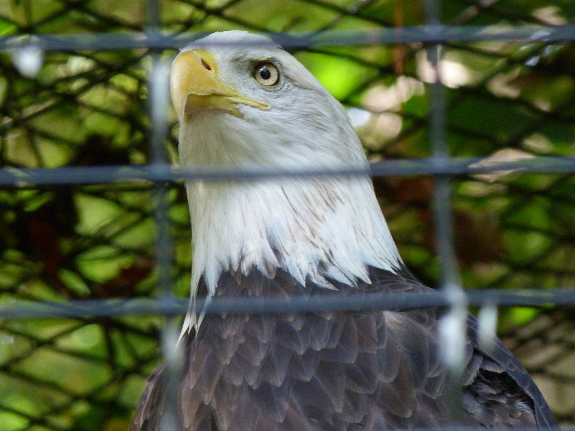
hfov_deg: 2.5
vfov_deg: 1.9
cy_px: 216
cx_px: 288
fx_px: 13272
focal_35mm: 799
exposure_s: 1/60
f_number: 5.2
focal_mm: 108
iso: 400
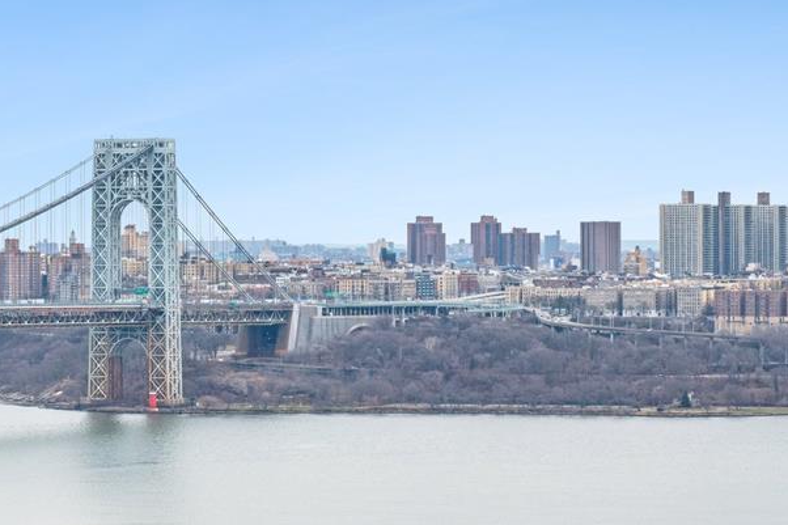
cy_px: 208
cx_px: 352
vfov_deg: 9.6
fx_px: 3129
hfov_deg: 14.4
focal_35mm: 143
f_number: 11
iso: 160
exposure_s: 1/125
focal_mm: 56
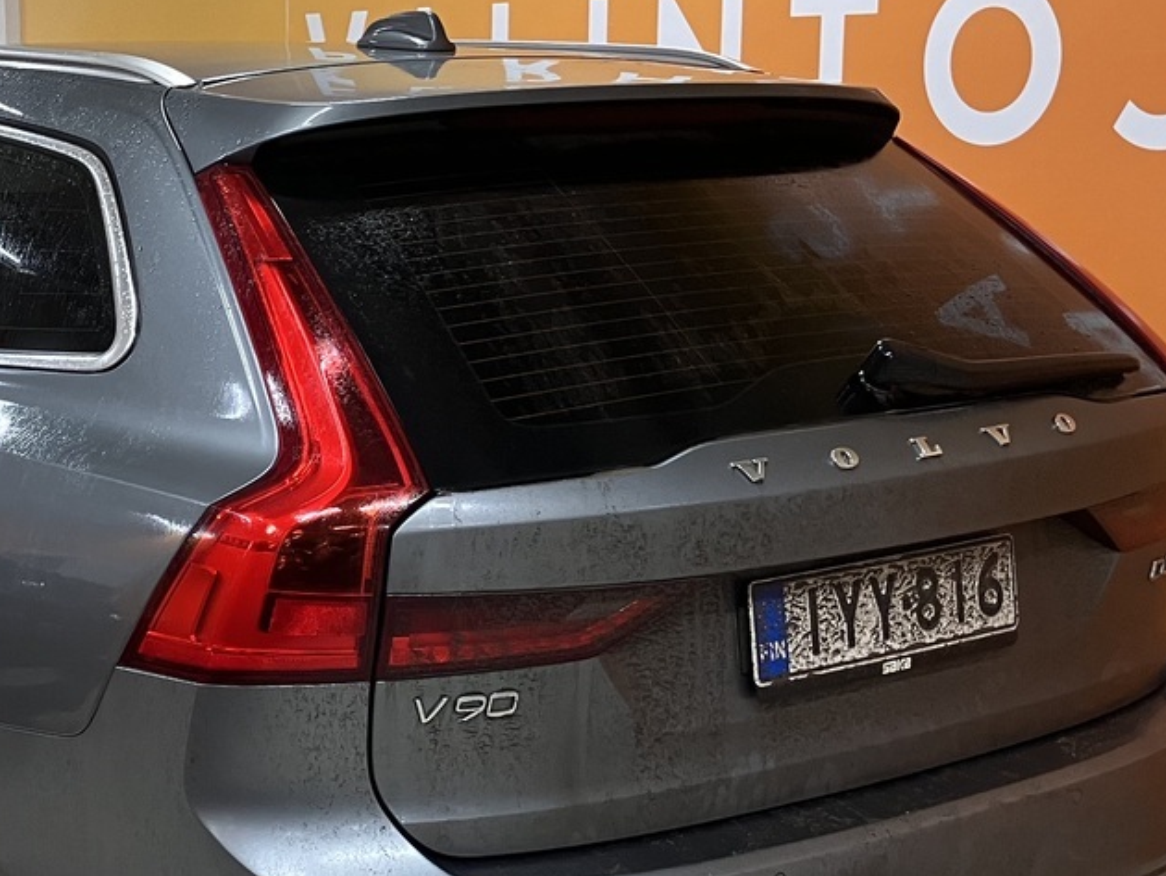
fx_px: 2157
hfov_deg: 29.6
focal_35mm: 64
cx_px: 246
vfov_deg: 22.9
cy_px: 563
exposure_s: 1/50
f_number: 1.8
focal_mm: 3.99
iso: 64
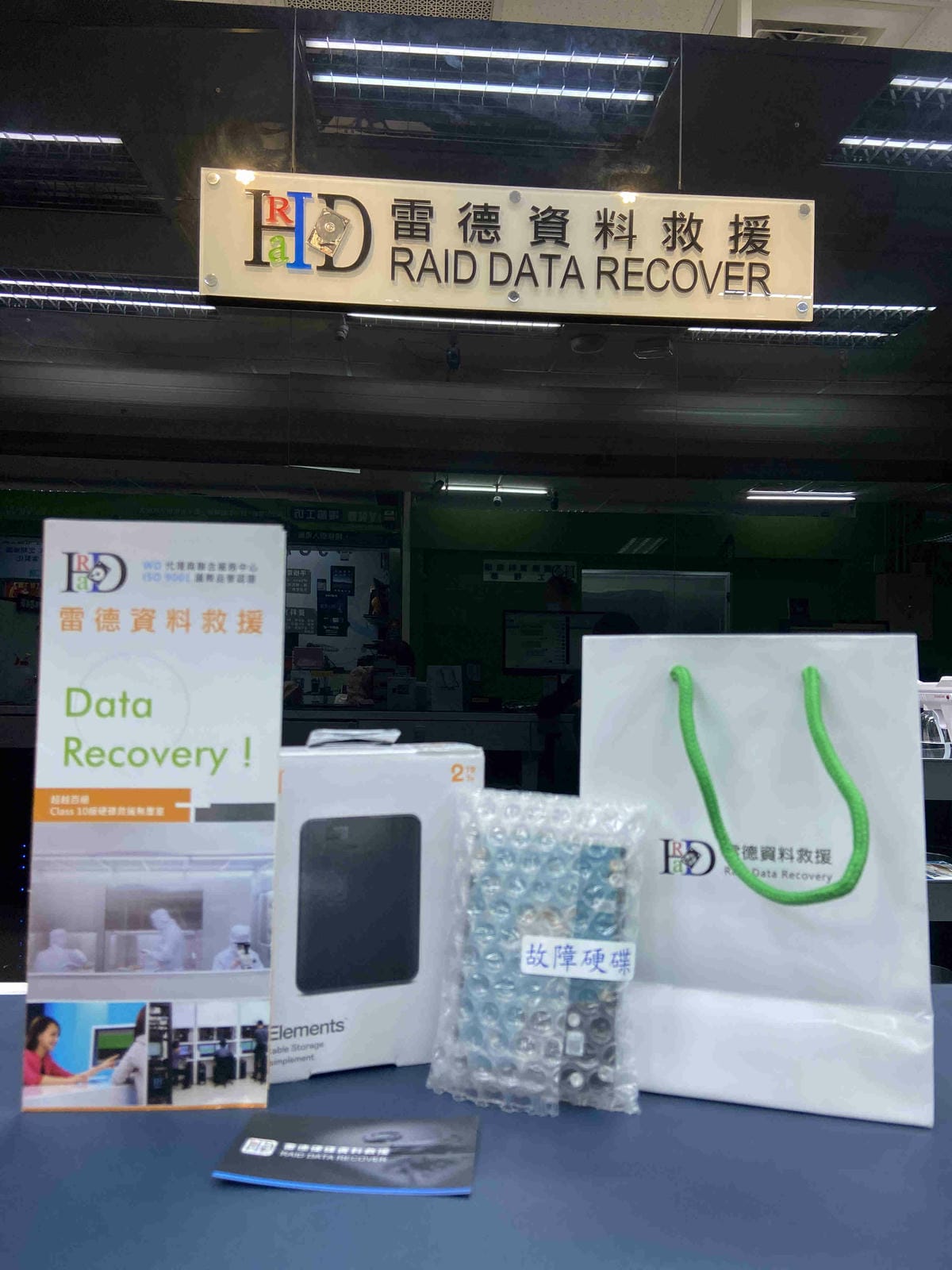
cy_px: 635
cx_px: 476
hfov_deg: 53.1
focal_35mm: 26
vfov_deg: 67.3
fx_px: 953
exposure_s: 1/60
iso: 80
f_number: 1.8
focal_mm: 4.25
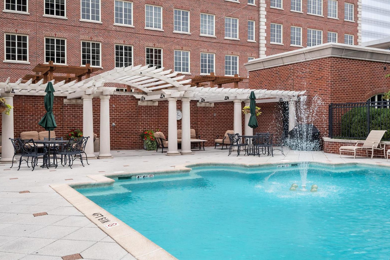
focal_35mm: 37
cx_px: 196
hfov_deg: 51.9
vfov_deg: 35.9
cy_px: 127
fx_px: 401
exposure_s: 1/250
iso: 400
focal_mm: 18
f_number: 7.1
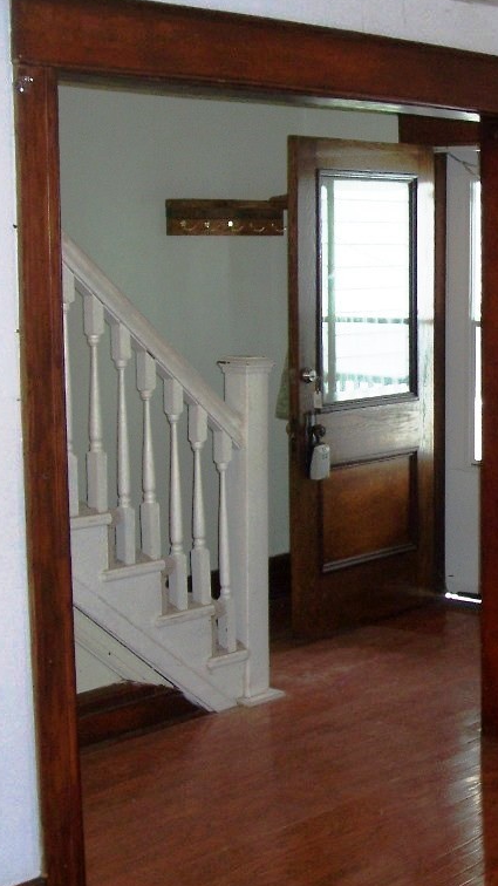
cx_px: 567
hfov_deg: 18.6
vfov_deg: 33.8
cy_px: 442
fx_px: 1456
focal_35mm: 62
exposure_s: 1/60
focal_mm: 7
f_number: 3
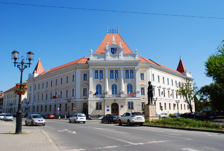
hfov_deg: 57.1
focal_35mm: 33
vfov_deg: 40.1
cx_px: 112
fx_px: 206
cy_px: 76
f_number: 10
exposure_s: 1/250
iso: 140
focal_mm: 22
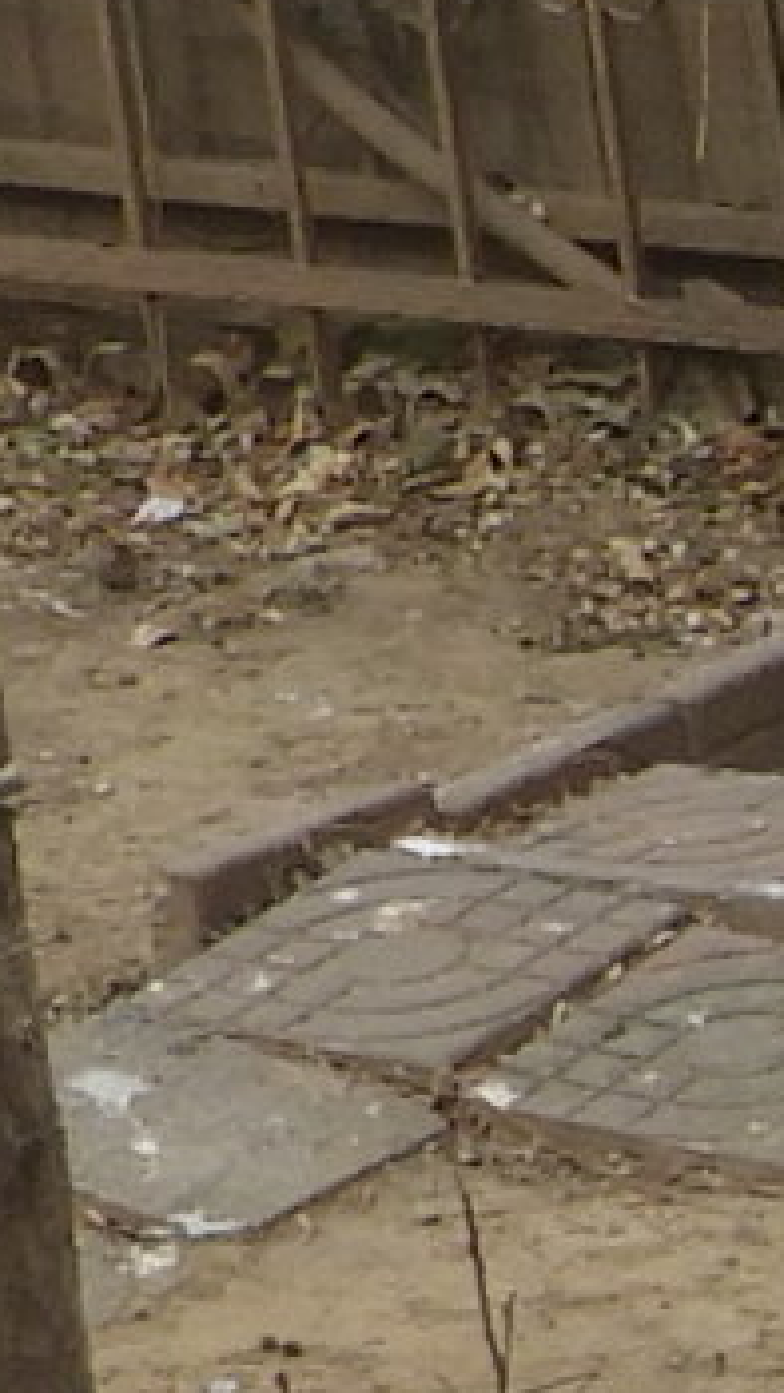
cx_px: 5197
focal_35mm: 813
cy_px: 2328
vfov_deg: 2.6
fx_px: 30032
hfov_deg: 1.5
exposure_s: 1/160
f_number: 4.5
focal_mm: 14.3
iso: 100
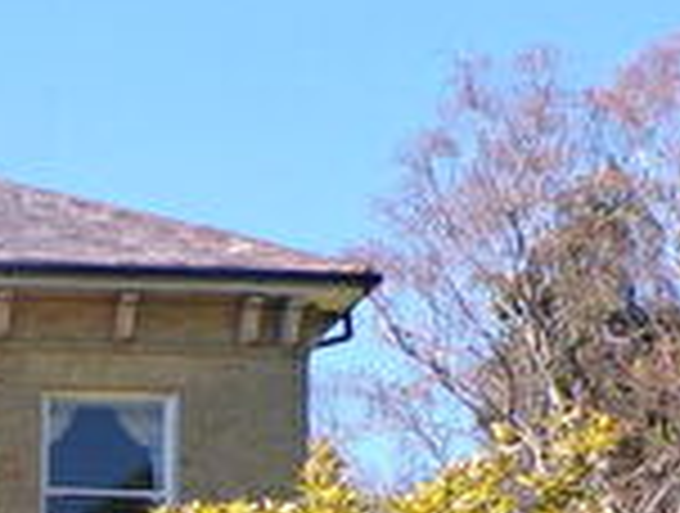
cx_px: -545
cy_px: 799
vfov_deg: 9.7
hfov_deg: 12.2
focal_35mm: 148
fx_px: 2914
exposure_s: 1/220
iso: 80
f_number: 4.6
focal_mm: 5.8
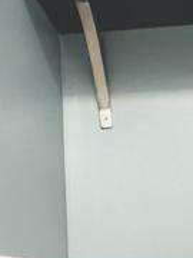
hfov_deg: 17.5
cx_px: 144
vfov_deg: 20.7
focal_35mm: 84
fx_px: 624
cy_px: 357
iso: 320
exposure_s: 1/60
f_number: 2.2
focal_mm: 2.22
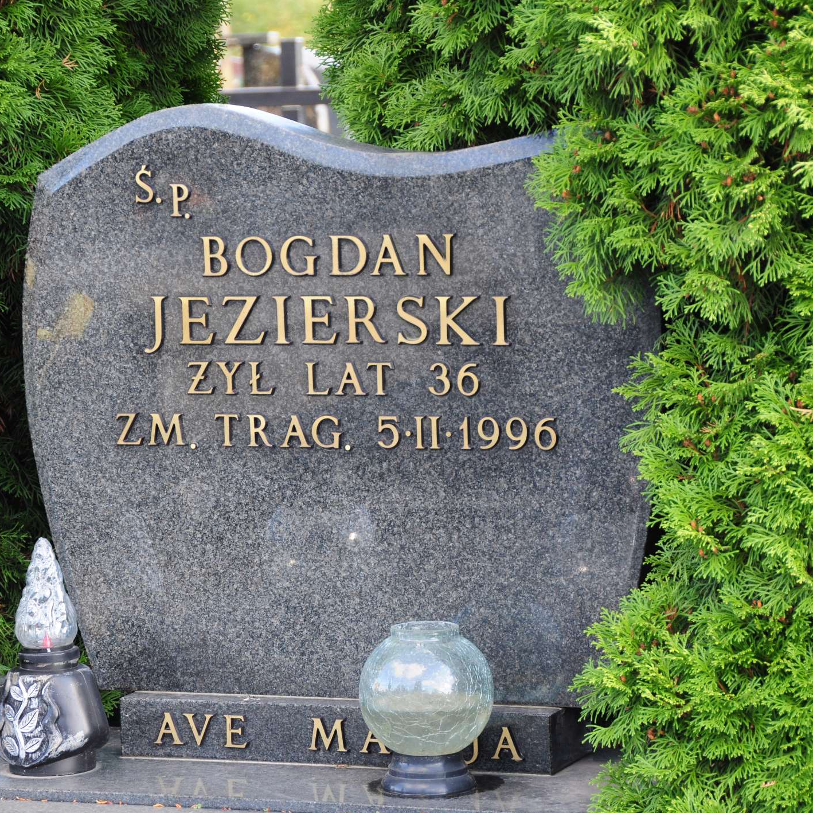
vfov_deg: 11.3
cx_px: 331
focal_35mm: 154
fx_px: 4092
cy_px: 408
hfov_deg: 11.3
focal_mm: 80
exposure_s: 1/60
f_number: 7.1
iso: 320
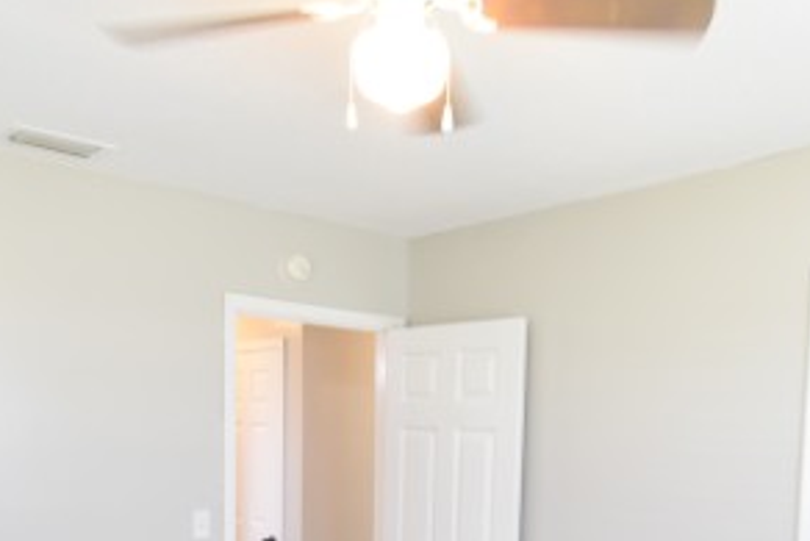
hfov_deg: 51.8
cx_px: 447
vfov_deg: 33.8
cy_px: 502
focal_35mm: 37
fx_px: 833
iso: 800
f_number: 3.5
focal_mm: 10
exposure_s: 1/60
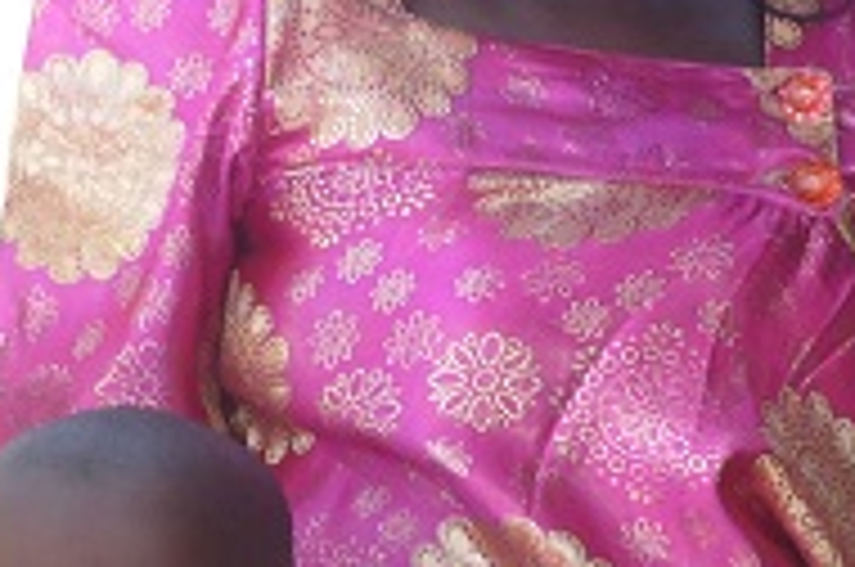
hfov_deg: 12.6
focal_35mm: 163
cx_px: 392
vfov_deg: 8.4
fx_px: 3865
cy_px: 362
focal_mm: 5.5
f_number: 2.8
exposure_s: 1/200
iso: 80
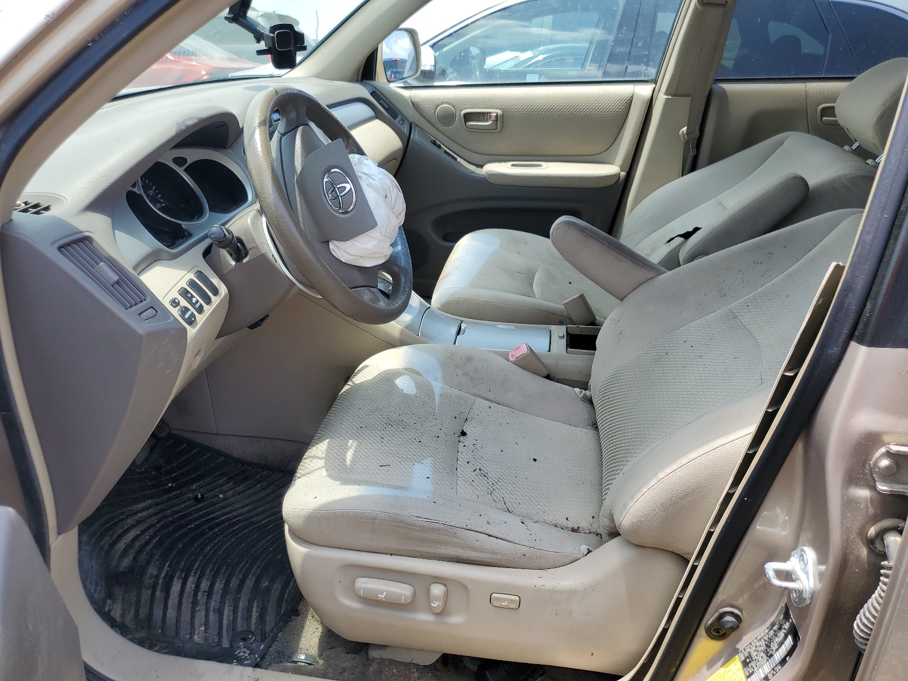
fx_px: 682
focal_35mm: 26
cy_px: 340
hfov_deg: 67.3
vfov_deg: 53.1
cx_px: 454
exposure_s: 1/769
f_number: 1.5
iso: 50
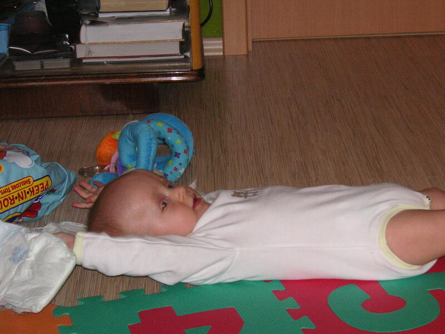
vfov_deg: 16.1
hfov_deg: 21.3
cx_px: 222
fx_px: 1183
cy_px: 167
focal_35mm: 92
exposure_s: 1/90
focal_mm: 15.2
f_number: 4.8
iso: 160
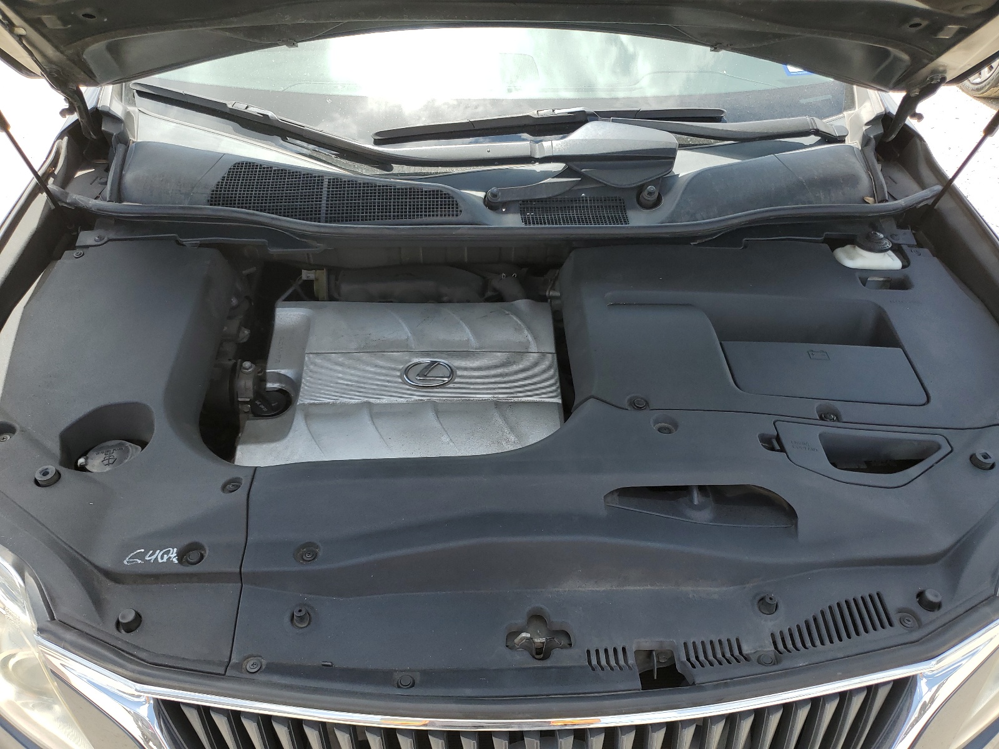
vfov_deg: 53.1
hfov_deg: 67.3
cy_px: 374
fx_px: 750
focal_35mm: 26
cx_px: 500
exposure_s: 1/1111
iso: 50
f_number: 1.5
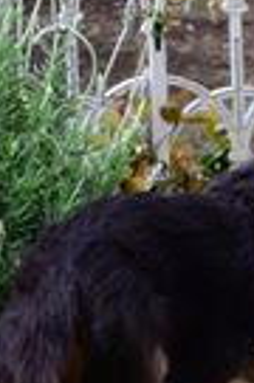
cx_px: -282
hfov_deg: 5.0
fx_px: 2851
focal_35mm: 268
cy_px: -135
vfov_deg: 7.6
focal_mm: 38
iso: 400
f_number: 8
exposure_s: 1/250
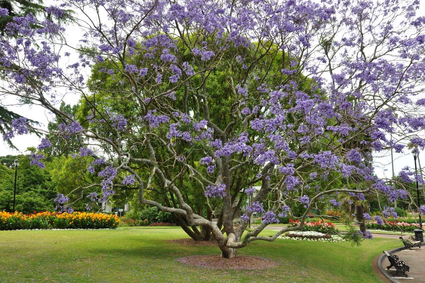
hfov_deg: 57.3
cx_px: 212
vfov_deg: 39.9
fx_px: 389
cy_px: 142
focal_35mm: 33
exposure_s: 1/125
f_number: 9
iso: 200
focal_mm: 22
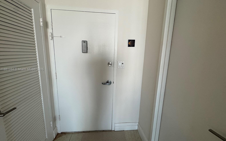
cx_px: 112
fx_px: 92
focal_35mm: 15
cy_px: 70
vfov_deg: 74.8
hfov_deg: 101.5
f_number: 2.2
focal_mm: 2.22
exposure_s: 1/120
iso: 200
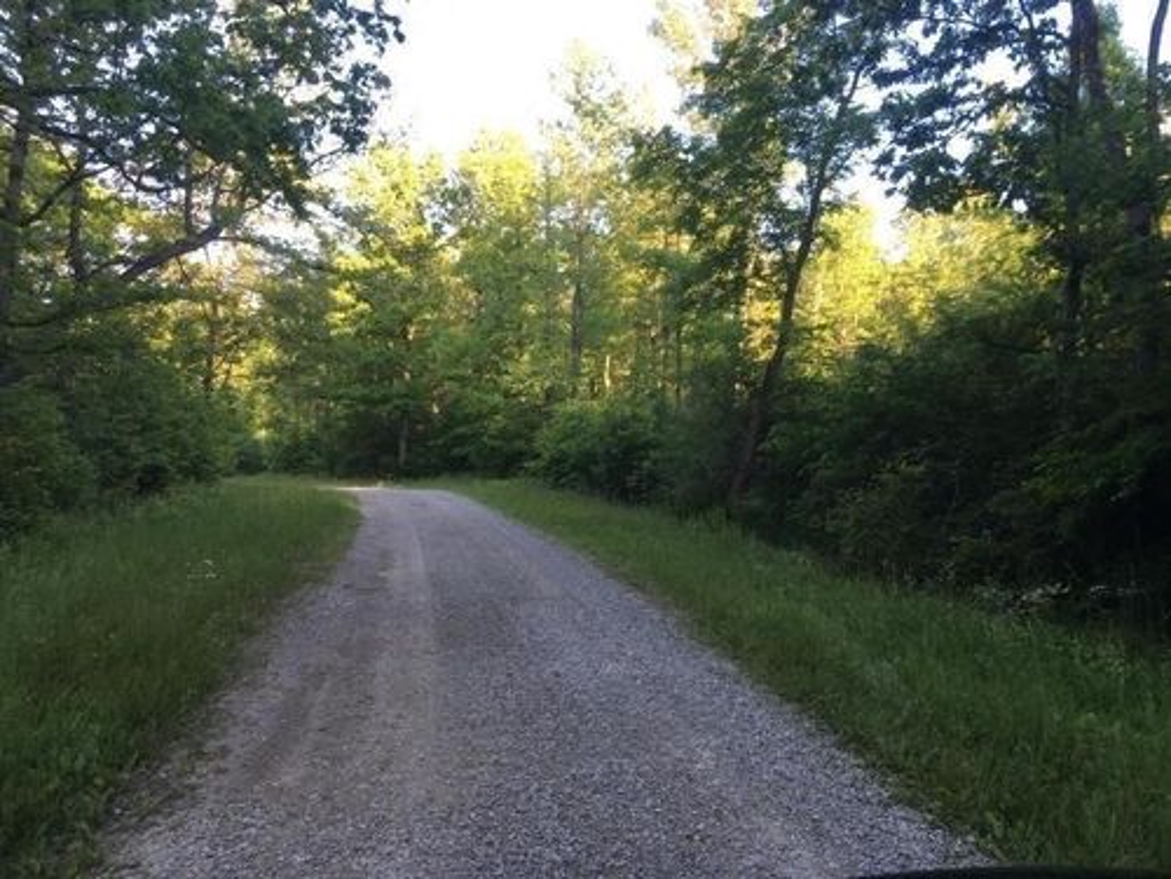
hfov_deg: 61.7
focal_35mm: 29
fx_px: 981
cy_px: 440
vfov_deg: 48.2
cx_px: 586
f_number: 2.2
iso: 32
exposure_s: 1/120
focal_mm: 4.15
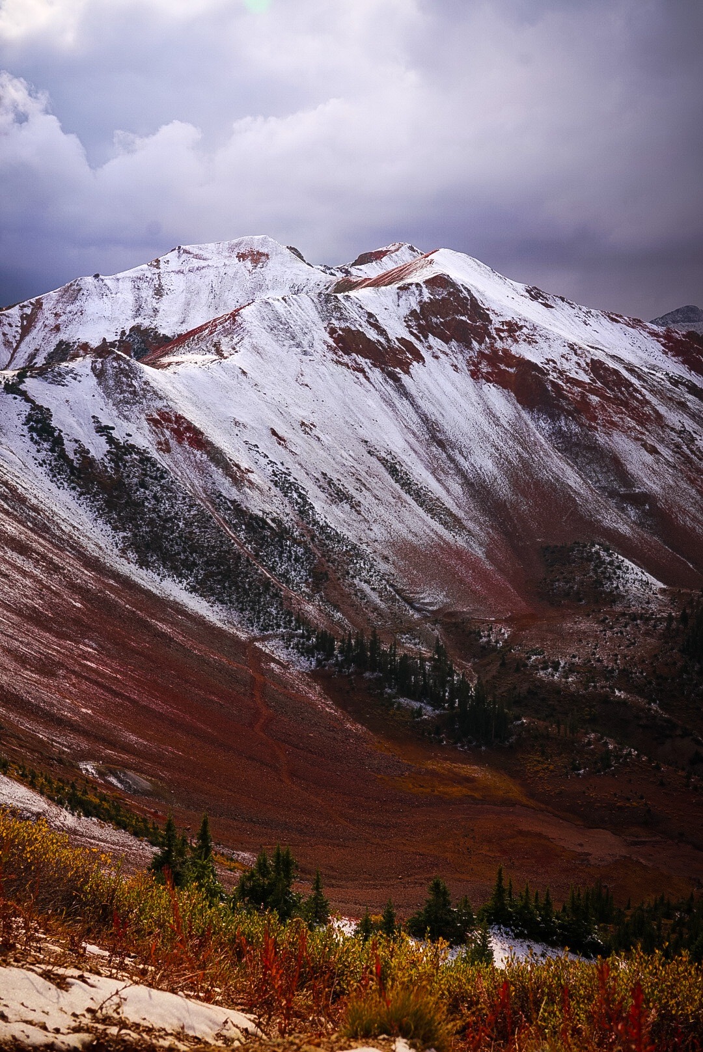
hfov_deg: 36.9
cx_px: 352
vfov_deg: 53.1
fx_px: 1053
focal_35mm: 36
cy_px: 526
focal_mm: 36
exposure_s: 1/400
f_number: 6.3
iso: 100
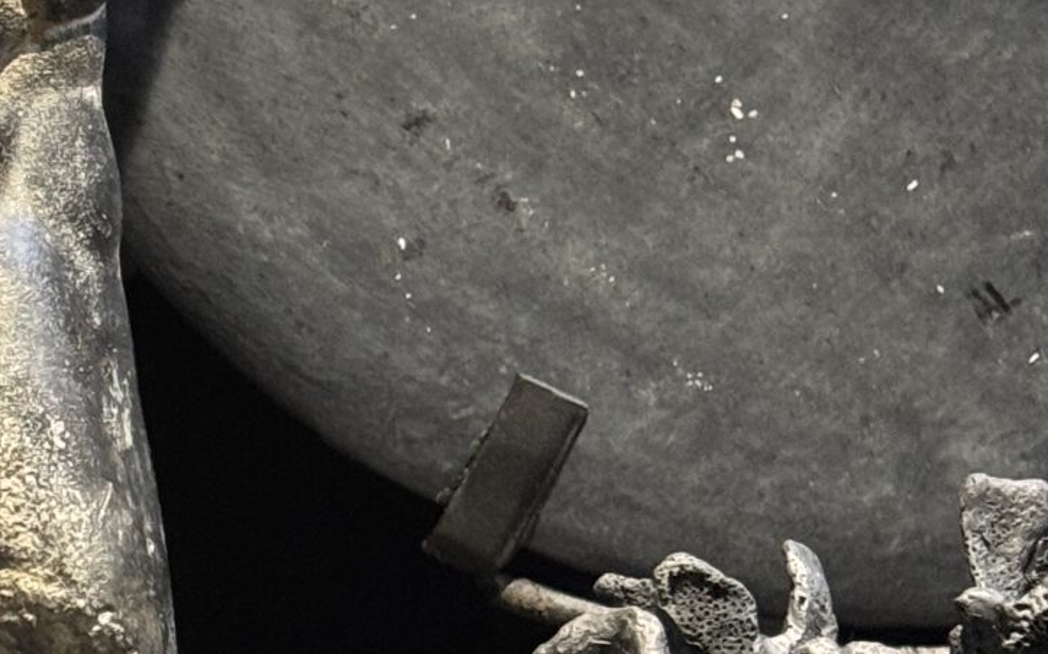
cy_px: -140
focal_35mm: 180
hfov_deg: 11.4
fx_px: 5139
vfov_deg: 7.2
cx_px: -178
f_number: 1.78
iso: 500
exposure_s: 1/33
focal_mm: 6.76
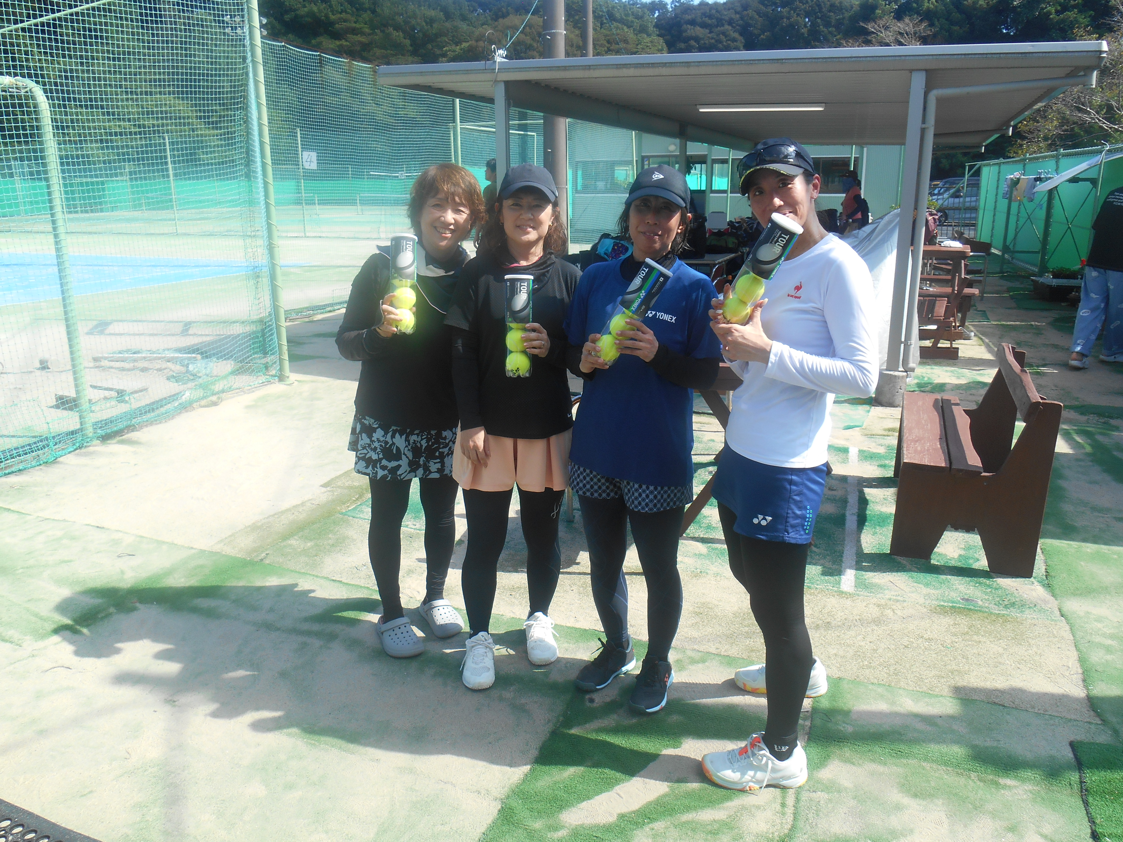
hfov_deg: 67.3
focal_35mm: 26
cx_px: 562
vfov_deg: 53.1
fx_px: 843
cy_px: 421
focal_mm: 4.7
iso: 80
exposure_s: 1/320
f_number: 3.4
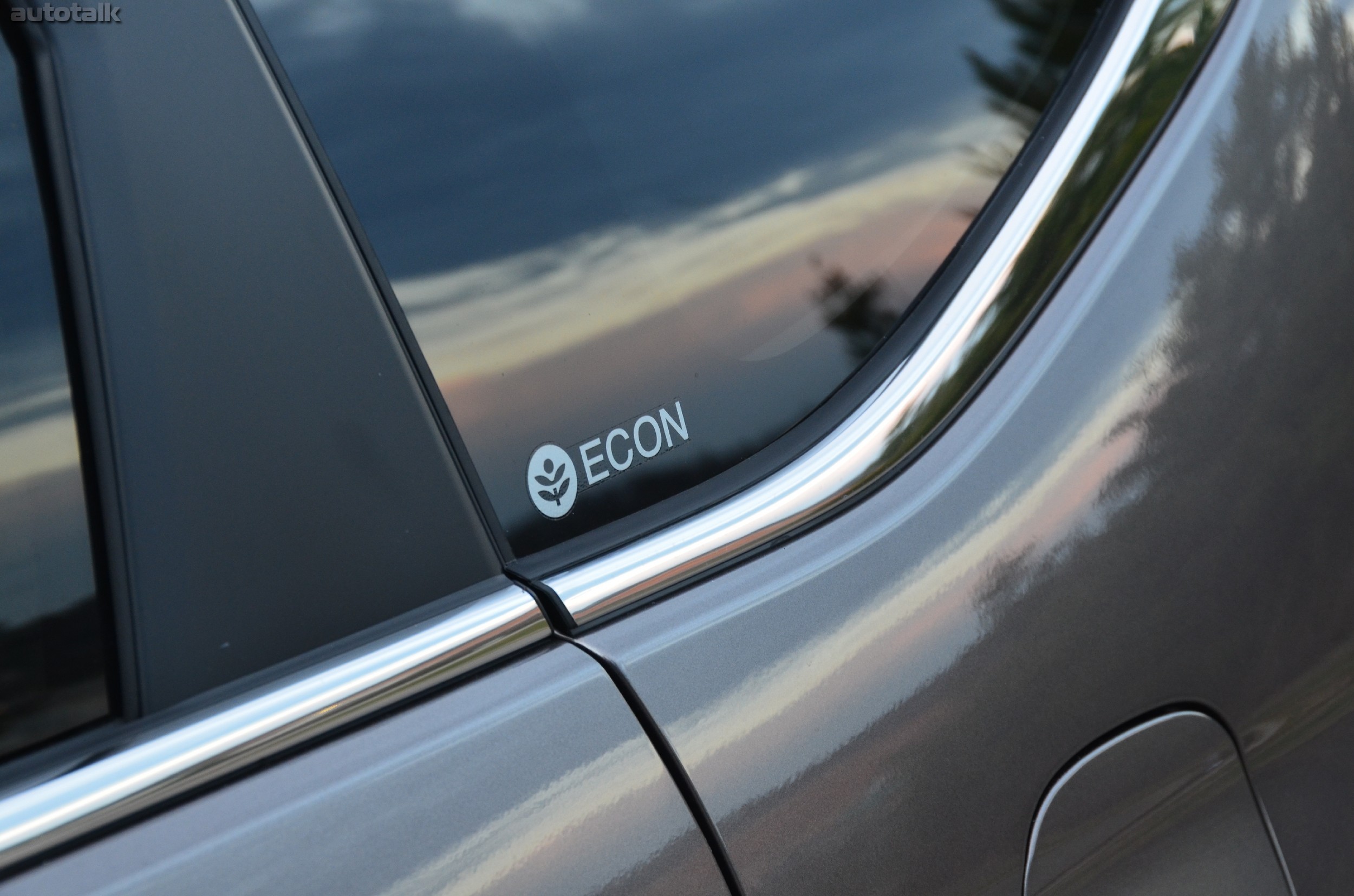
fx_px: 3491
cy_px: 448
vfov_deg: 14.6
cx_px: 677
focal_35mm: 93
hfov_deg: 22.0
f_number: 8
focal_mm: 62
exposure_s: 1/20
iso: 800
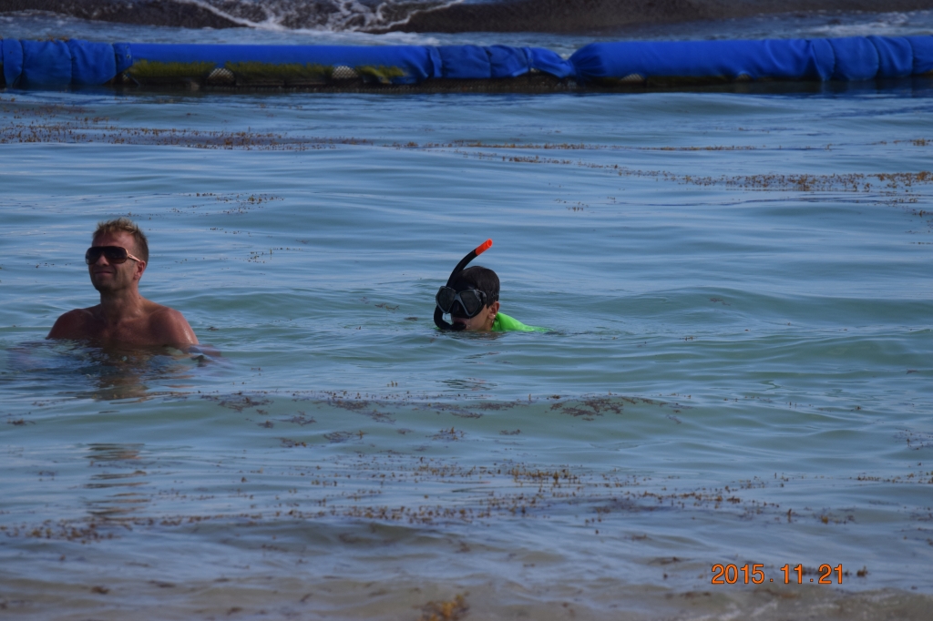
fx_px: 7772
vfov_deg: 4.6
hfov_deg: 6.9
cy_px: 310
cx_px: 466
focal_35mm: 300
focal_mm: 200
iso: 400
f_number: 7.1
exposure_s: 1/2000
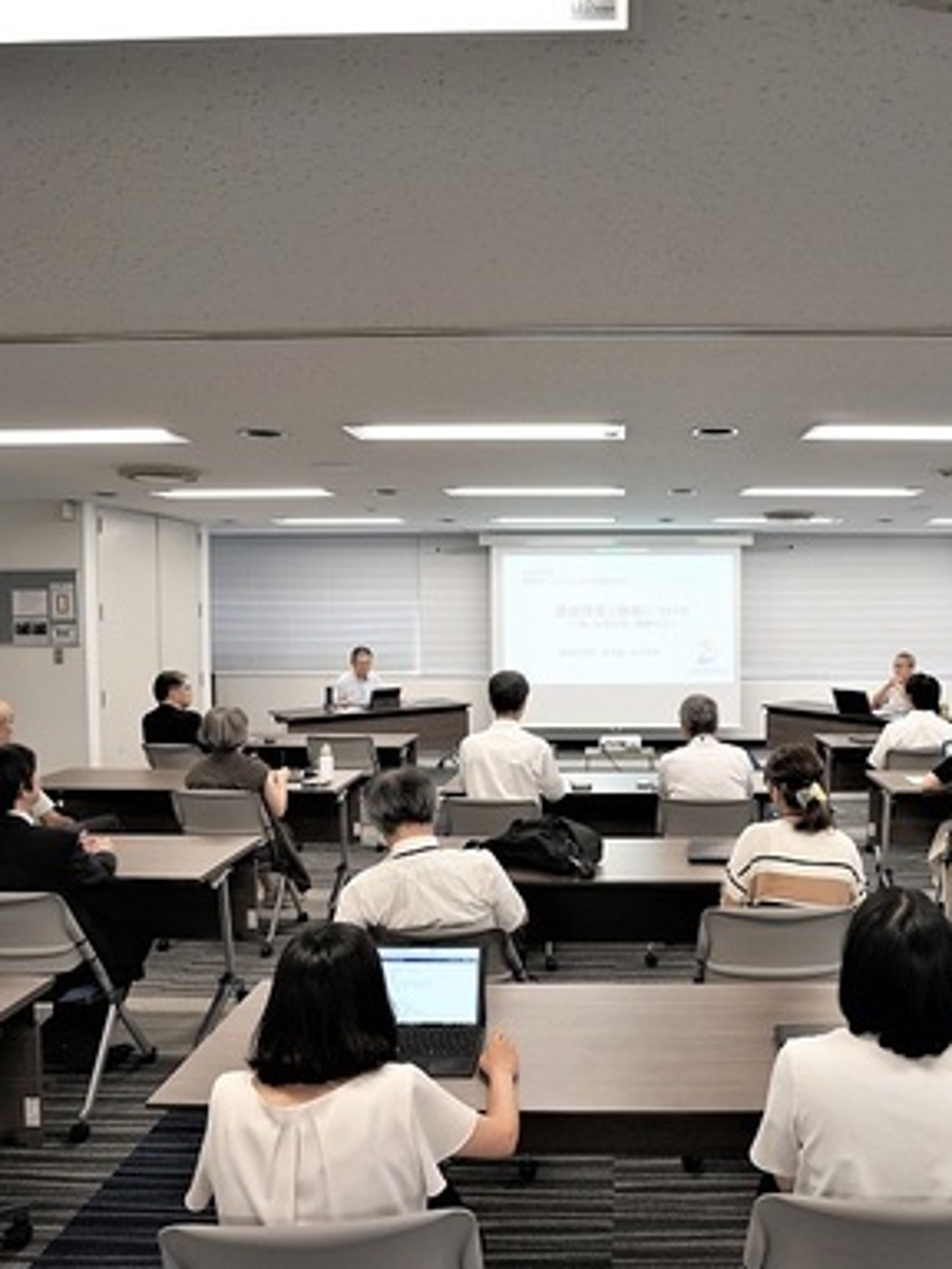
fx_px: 880
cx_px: 613
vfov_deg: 71.6
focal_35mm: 24
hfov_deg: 55.9
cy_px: 643
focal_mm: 16
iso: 320
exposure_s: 1/60
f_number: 4
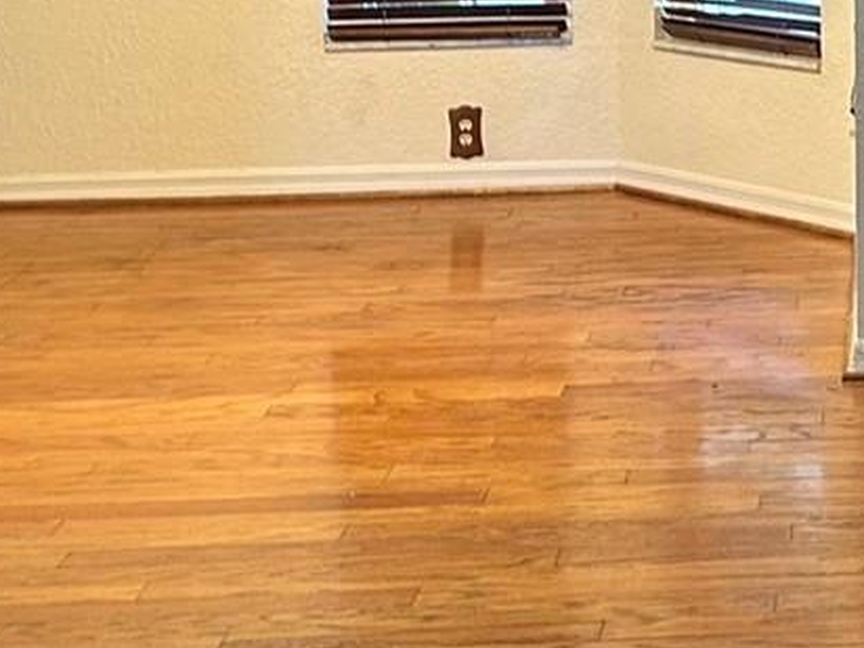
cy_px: -300
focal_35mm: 101
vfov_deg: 13.8
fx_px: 2521
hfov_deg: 18.3
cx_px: 1078
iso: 125
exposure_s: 1/60
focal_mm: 5.7
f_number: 1.5
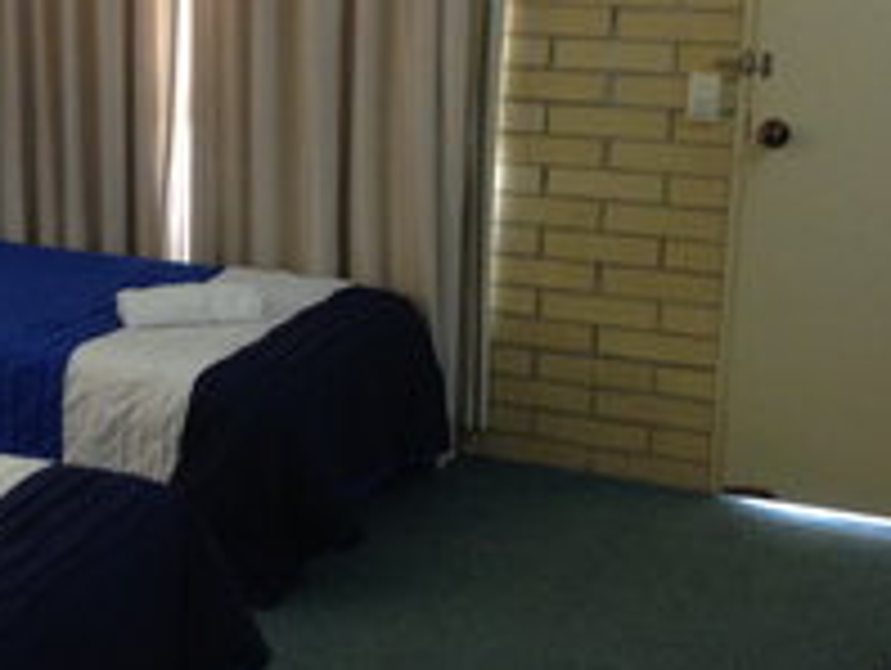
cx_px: 117
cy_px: 306
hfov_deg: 23.8
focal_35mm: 80
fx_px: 2062
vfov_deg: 18.5
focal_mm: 4.12
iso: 250
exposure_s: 1/20
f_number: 2.4
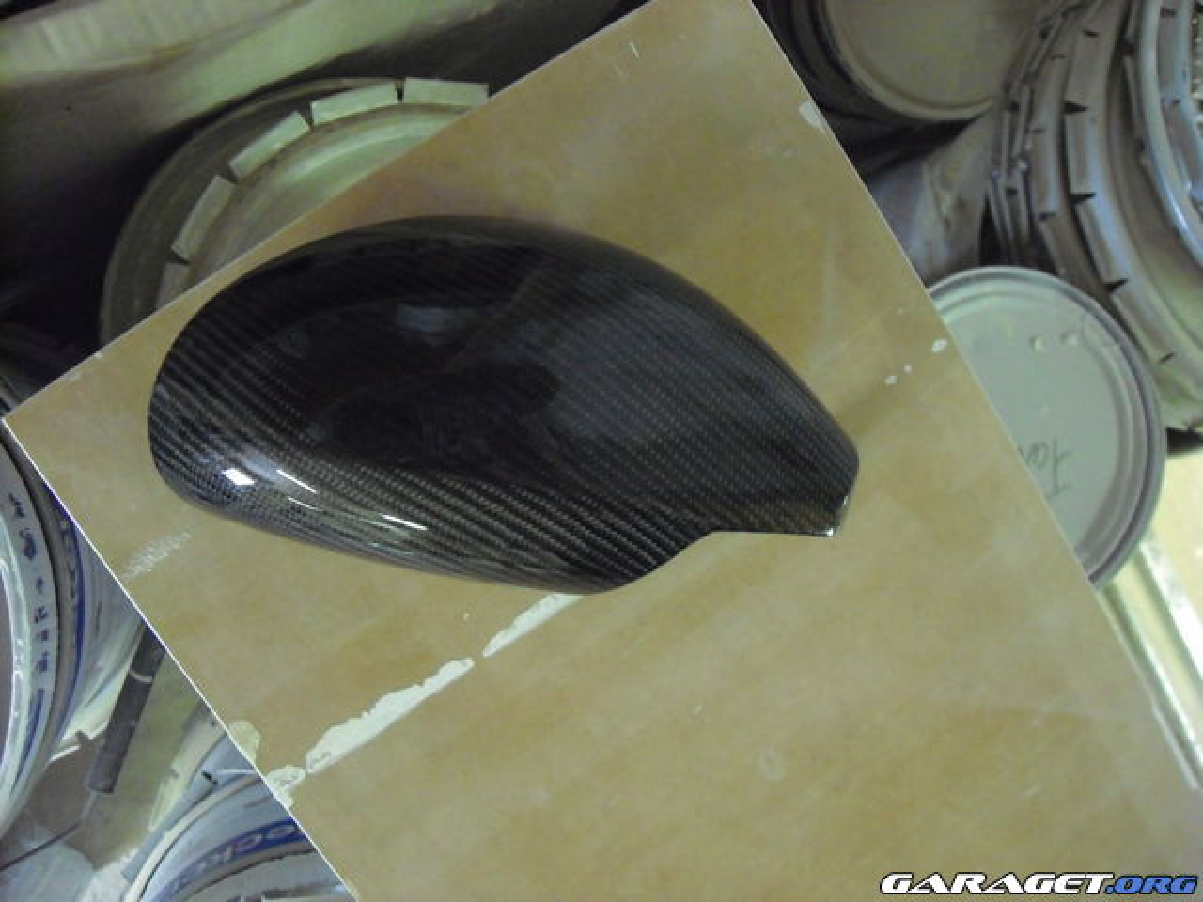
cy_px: 451
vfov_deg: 38.7
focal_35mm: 37
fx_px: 1286
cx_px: 602
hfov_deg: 50.1
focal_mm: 6.2
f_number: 2.7
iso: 800
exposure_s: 1/15
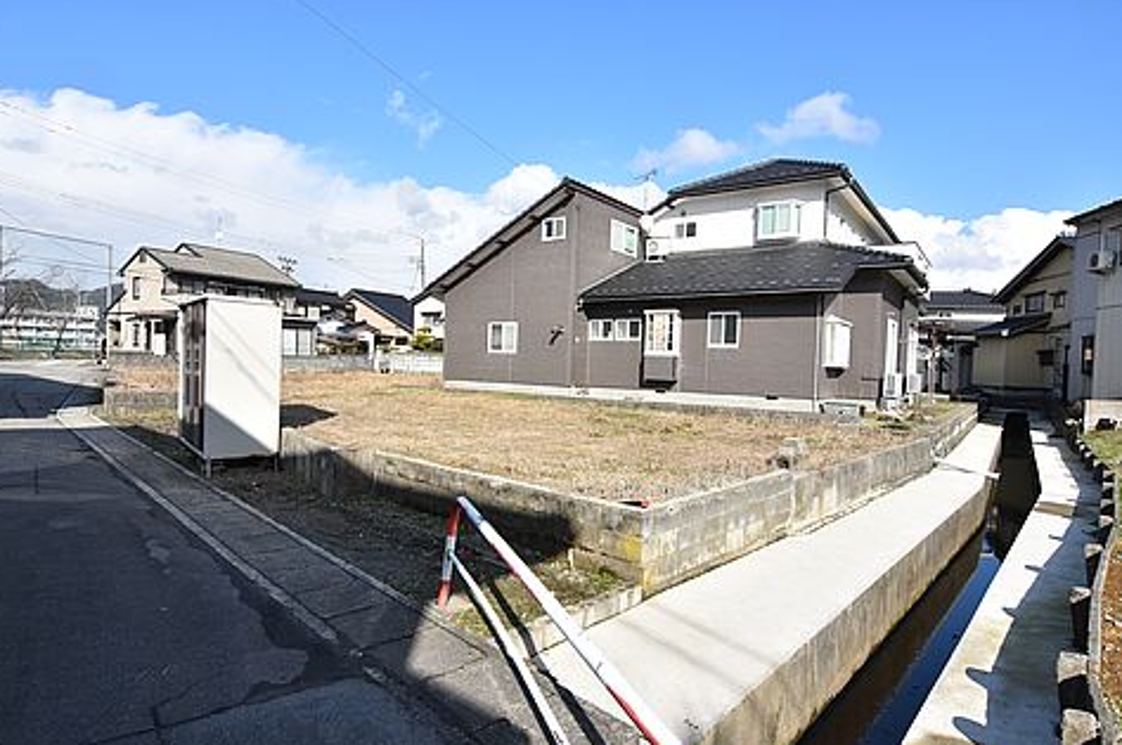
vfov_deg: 64.4
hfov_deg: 86.9
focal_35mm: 19
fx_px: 592
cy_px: 377
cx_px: 537
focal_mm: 12
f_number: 10
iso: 200
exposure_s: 1/400
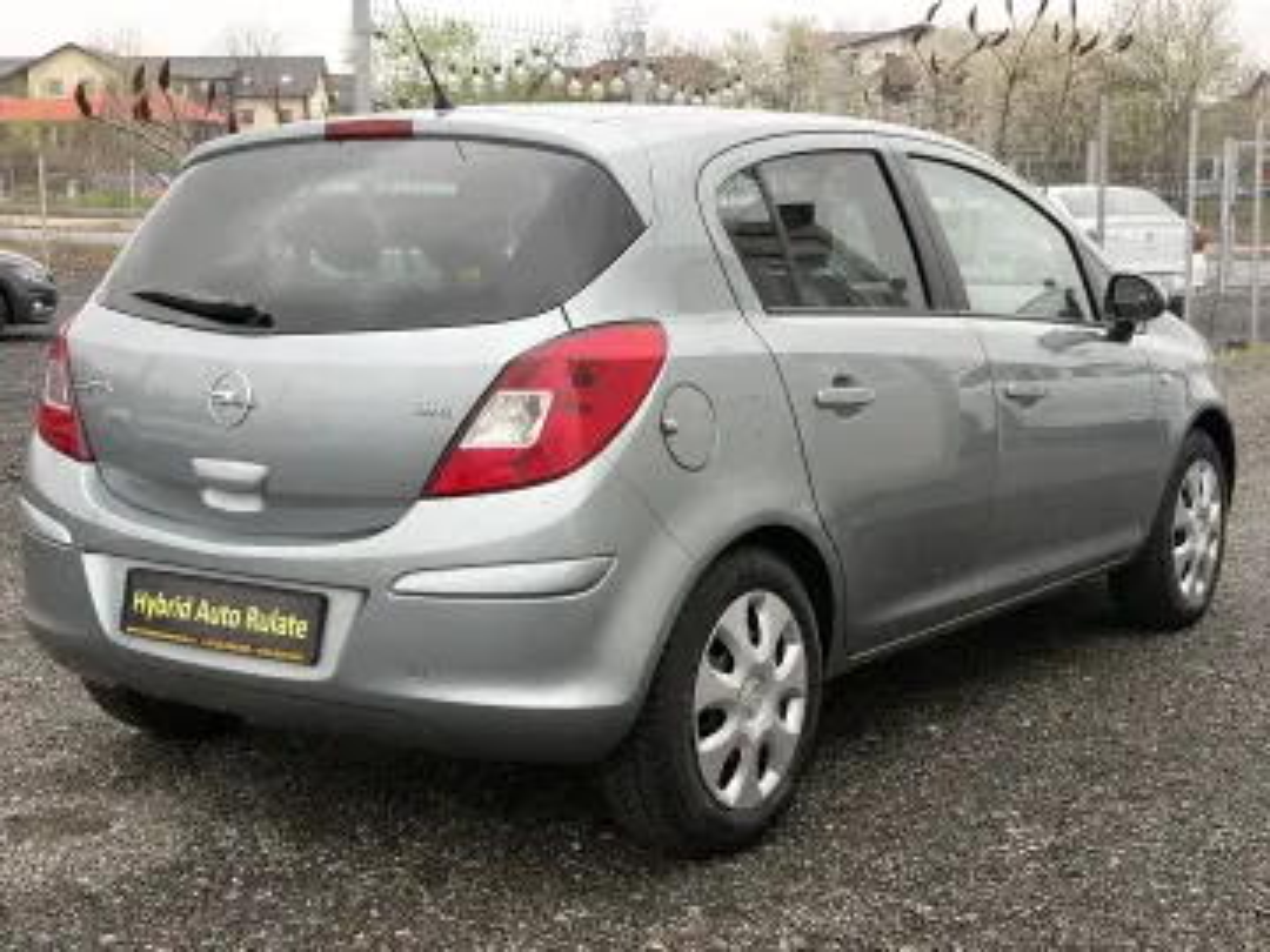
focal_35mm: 52
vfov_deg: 28.0
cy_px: 476
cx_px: 635
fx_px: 1908
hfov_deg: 36.8
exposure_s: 1/284
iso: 32
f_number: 1.6
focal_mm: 5.96
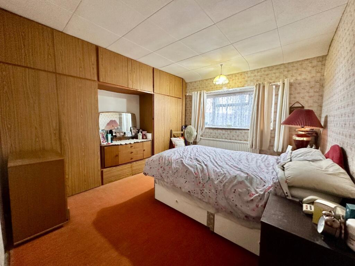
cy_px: 133
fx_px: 144
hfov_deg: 102.1
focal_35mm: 14
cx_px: 178
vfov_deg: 85.7
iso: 320
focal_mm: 2.22
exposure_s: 1/50
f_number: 2.2
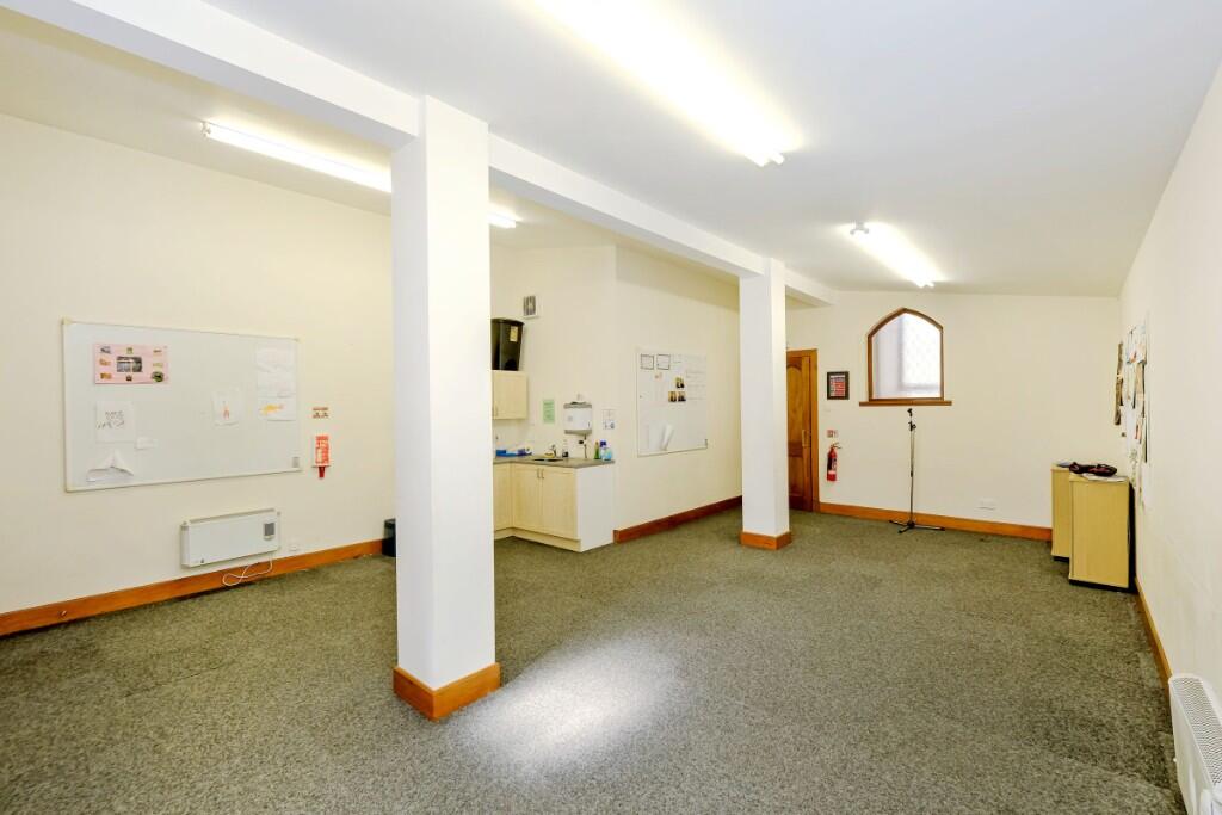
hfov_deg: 100.4
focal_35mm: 15
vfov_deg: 77.3
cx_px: 611
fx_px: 509
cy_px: 408
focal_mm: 10
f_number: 6.4
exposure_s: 1/30
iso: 640
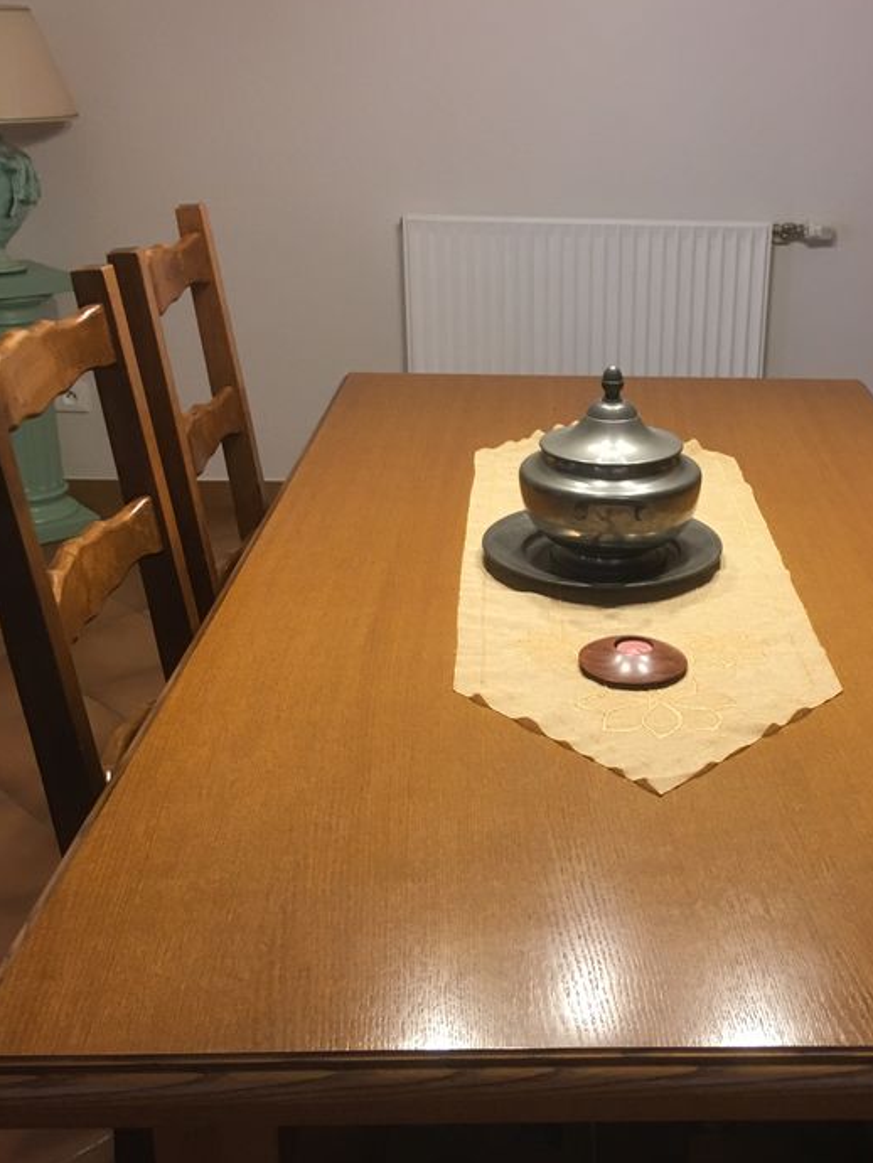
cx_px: 627
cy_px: 555
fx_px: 1411
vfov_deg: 44.8
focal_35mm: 42
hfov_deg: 33.8
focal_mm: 4.15
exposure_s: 1/33
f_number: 2.2
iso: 160
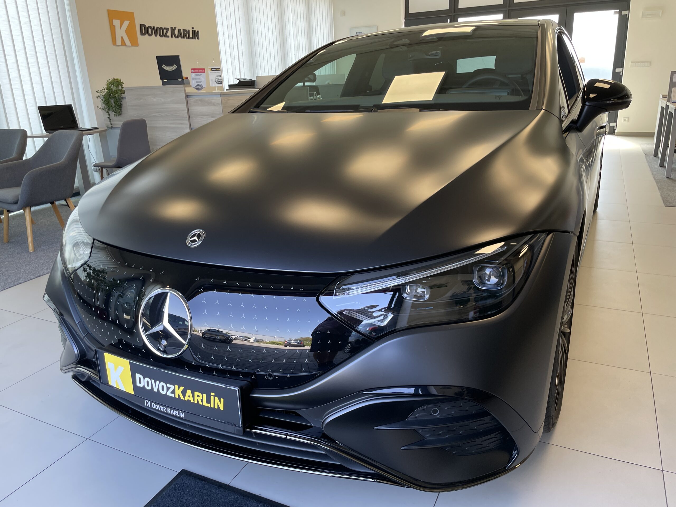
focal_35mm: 26
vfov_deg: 53.1
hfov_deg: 67.3
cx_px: 338
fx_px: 508
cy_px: 254
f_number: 1.6
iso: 64
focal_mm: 4.2
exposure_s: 1/121
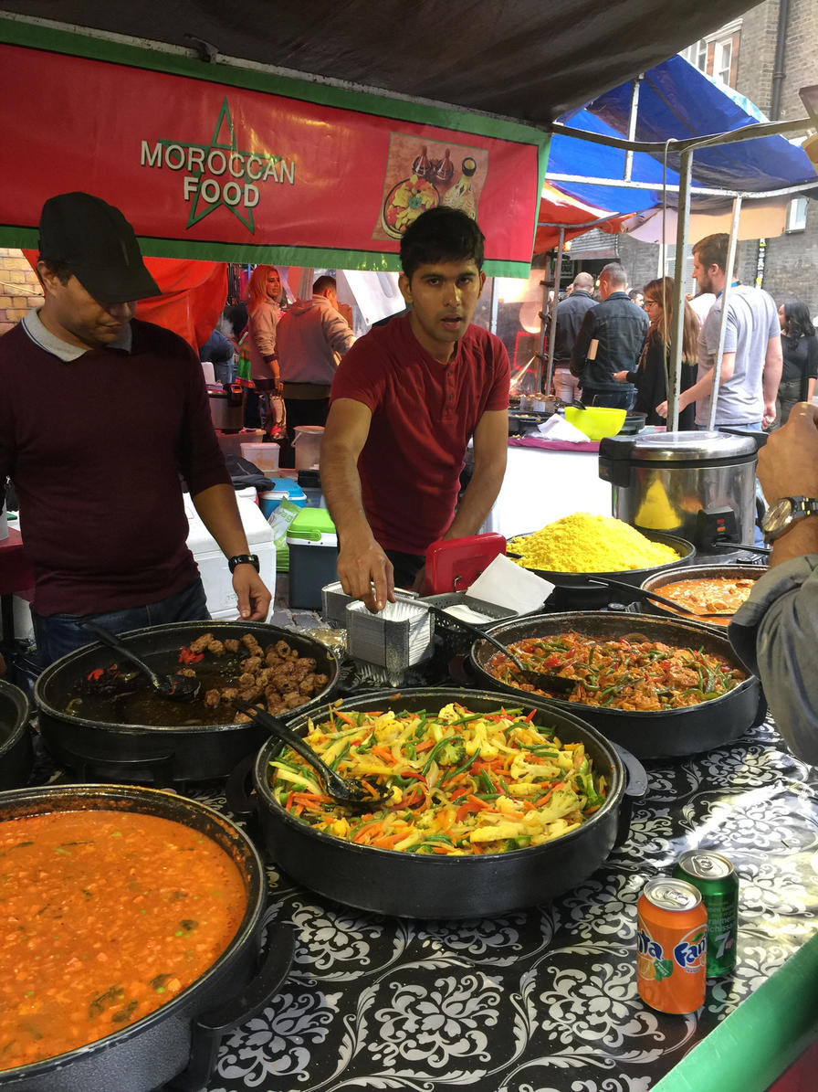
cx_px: 409
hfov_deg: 48.2
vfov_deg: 61.7
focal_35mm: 29
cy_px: 546
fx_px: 914
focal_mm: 4.15
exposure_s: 1/33
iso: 50
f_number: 2.2
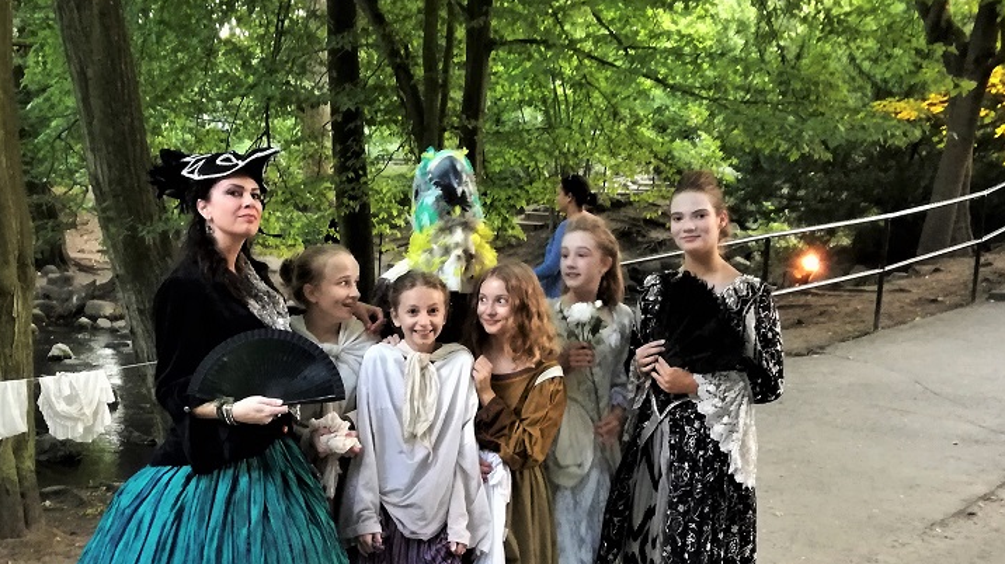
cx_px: 393
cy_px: 464
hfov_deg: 53.6
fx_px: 986
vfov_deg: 31.0
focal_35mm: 37
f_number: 2
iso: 500
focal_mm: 3.79
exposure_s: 1/20
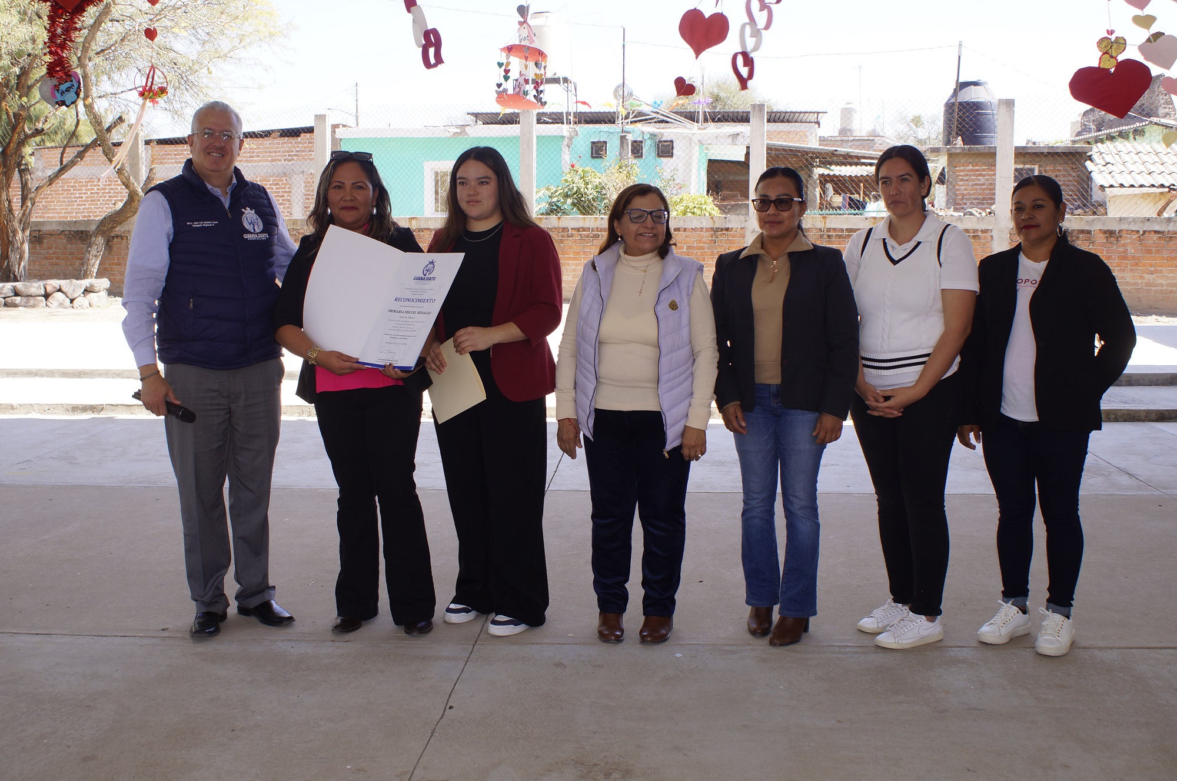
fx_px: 1273
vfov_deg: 34.1
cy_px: 390
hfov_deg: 49.6
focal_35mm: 39
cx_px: 588
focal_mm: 26
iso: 100
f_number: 5.6
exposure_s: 1/125
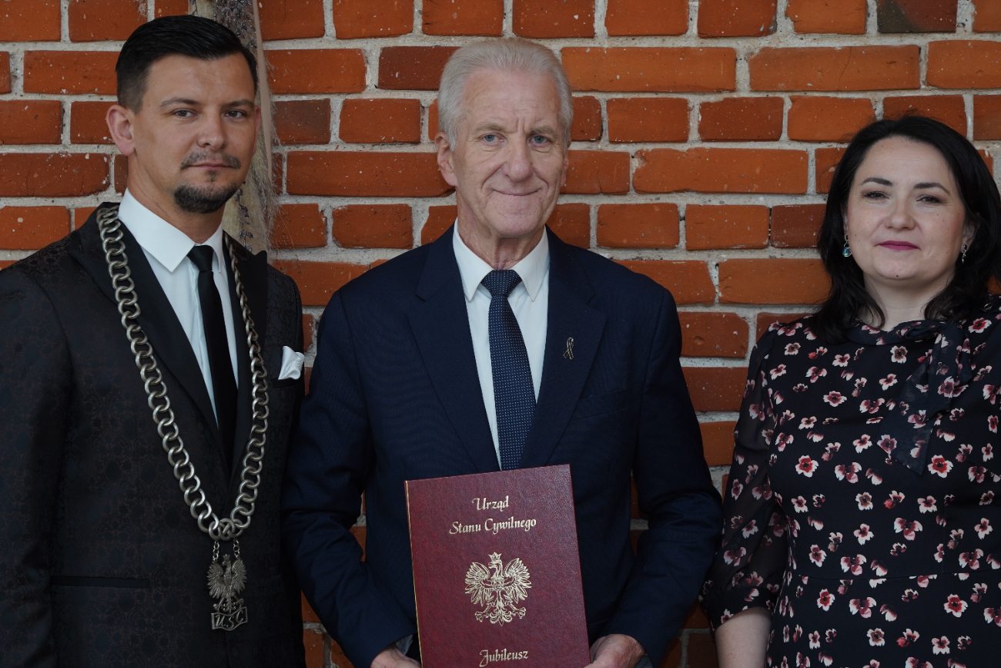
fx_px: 2920
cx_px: 500
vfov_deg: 13.0
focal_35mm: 105
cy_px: 334
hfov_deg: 19.5
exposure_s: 1/100
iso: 640
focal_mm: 105
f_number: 7.1
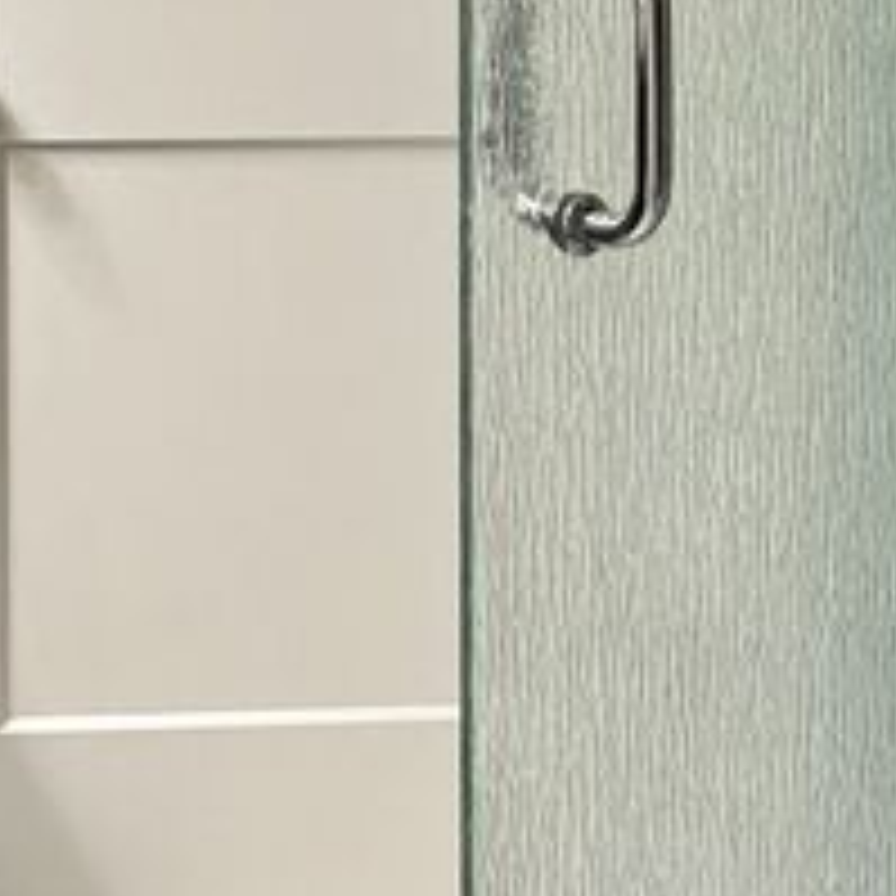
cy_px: -185
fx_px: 1962
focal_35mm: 67
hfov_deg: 25.7
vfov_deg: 23.5
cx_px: 545
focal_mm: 2.22
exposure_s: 1/60
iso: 250
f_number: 2.2
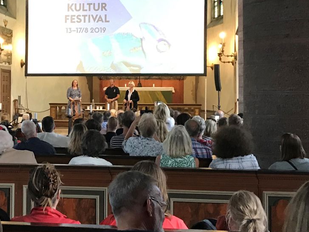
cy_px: 34
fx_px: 509
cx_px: 15
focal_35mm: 57
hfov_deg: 31.7
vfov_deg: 25.0
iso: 80
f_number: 1.8
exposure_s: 1/17
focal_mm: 3.99
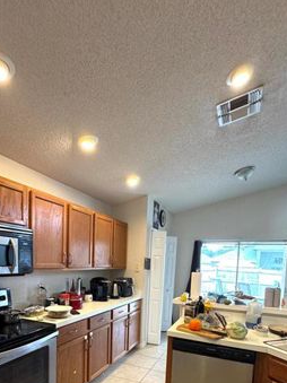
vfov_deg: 71.9
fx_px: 243
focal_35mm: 22
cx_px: 127
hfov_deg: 60.9
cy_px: 280
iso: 250
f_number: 2.2
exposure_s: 1/60
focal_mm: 2.22
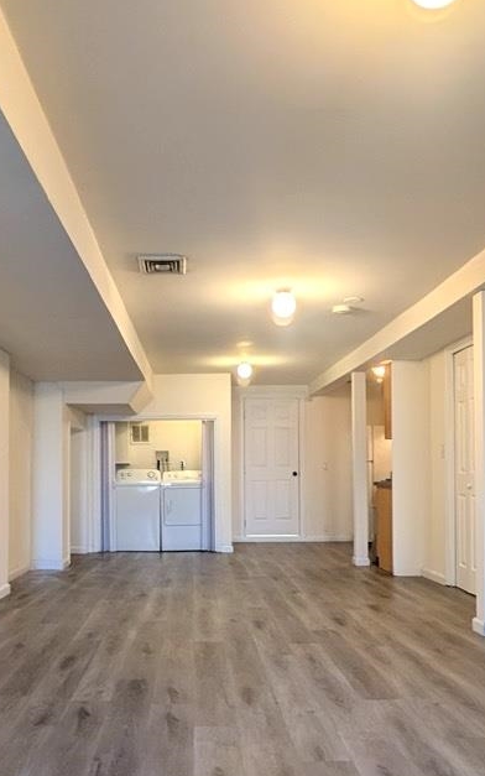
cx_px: 187
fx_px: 550
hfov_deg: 47.2
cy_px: 473
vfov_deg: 69.6
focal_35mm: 26
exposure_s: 1/120
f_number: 1.7
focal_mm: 2.02
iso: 62
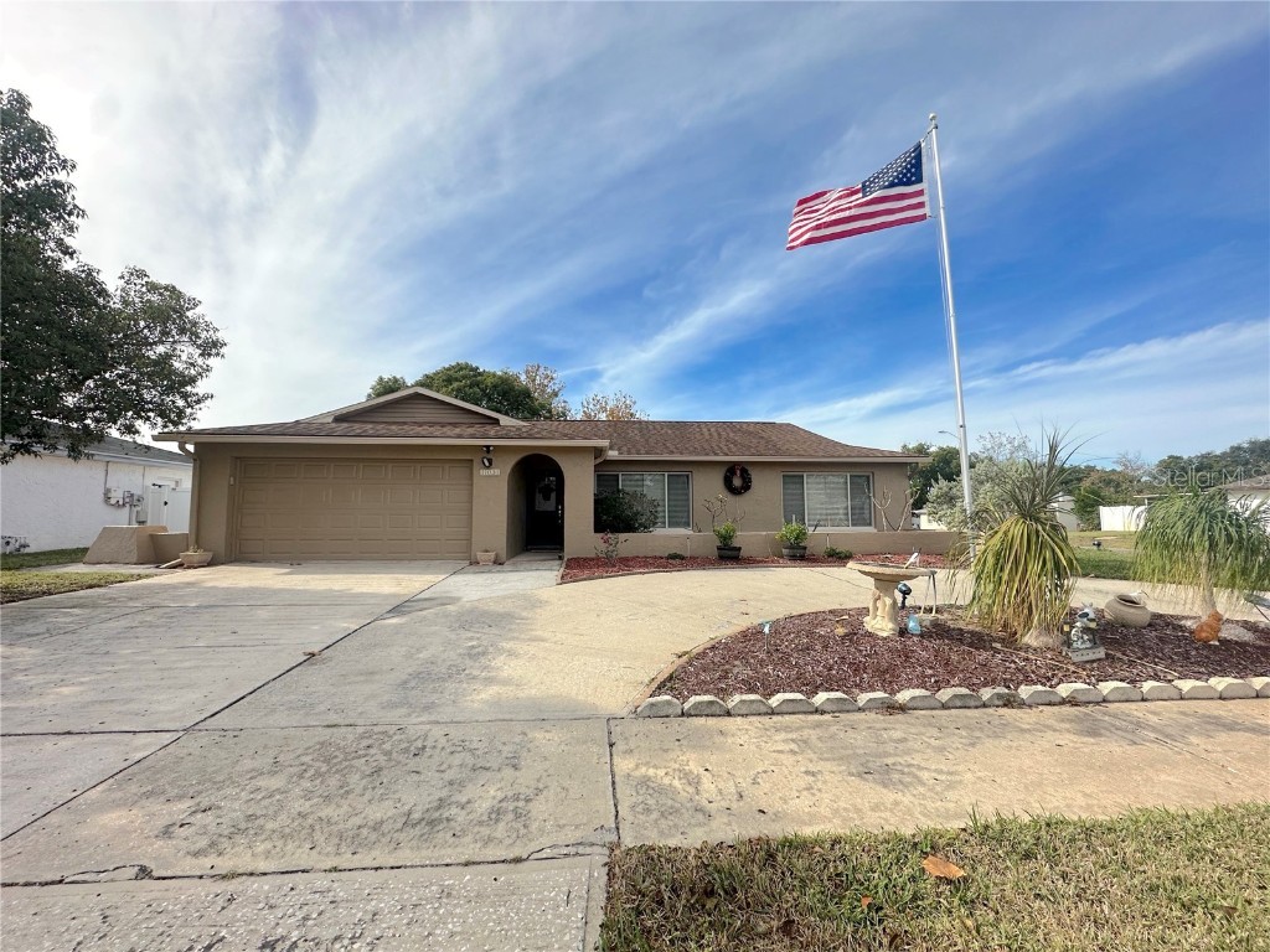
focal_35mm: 14
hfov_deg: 102.1
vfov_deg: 85.7
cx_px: 635
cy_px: 476
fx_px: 514
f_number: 2.2
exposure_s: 1/2353
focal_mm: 2.22
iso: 50
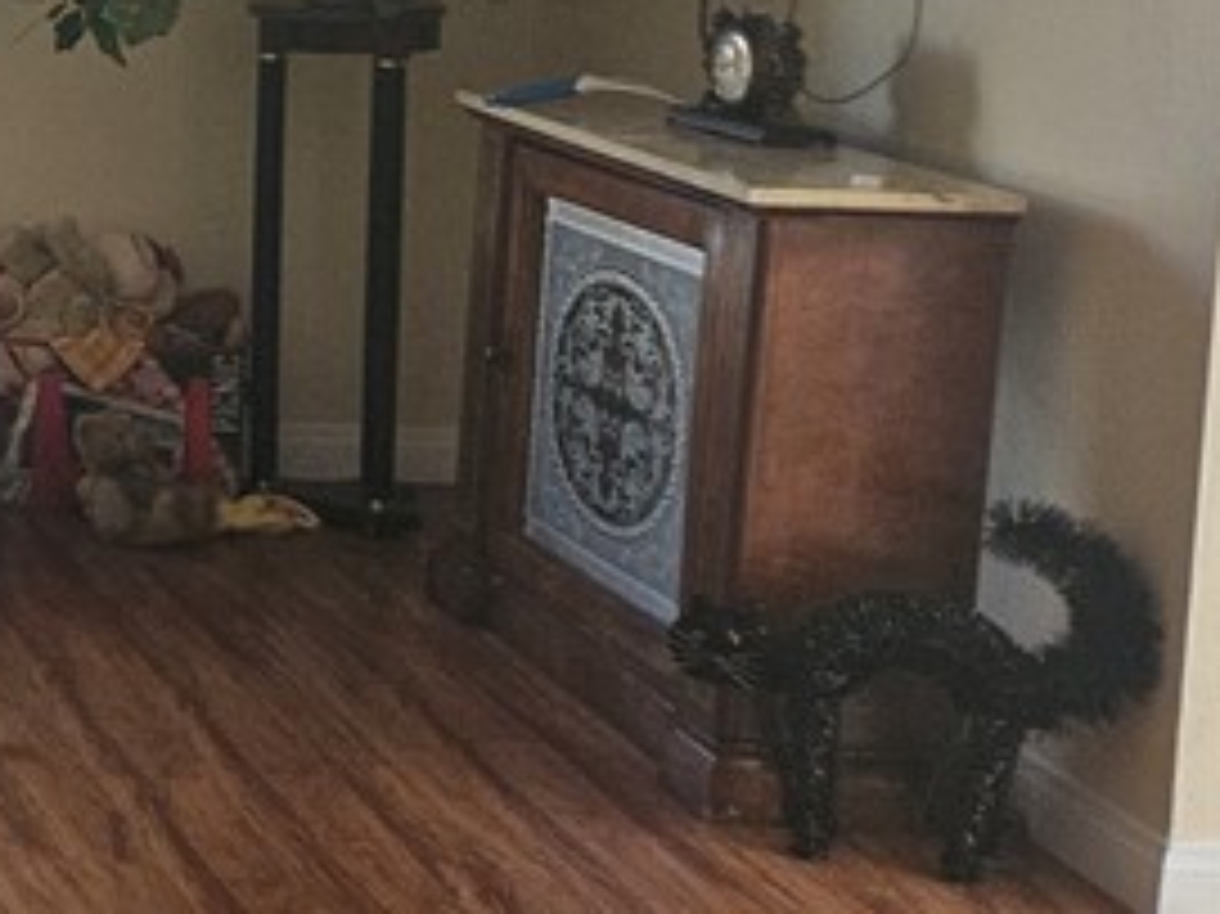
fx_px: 3065
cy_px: 126
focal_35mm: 87
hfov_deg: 17.5
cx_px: -1071
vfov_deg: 16.8
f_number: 1.8
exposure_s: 1/60
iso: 40
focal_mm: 5.4
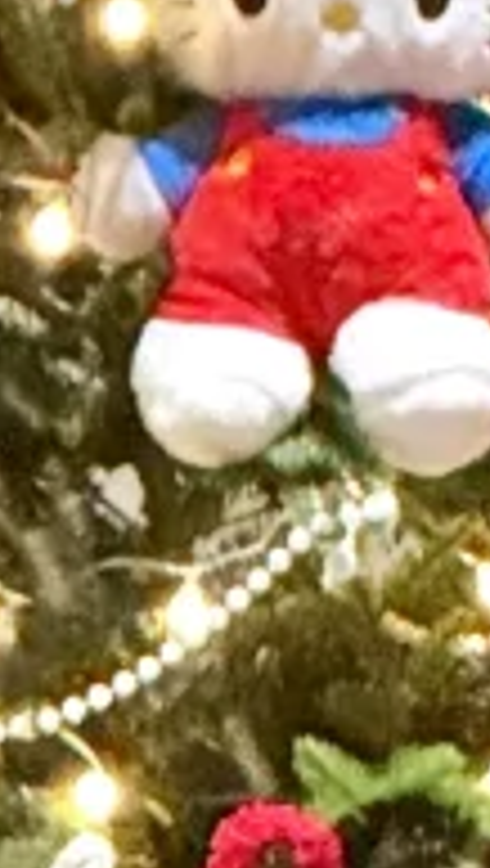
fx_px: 22406
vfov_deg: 2.2
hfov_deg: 1.2
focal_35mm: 973
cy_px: 121
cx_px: 2009
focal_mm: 15.66
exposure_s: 1/25
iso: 1600
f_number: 2.8
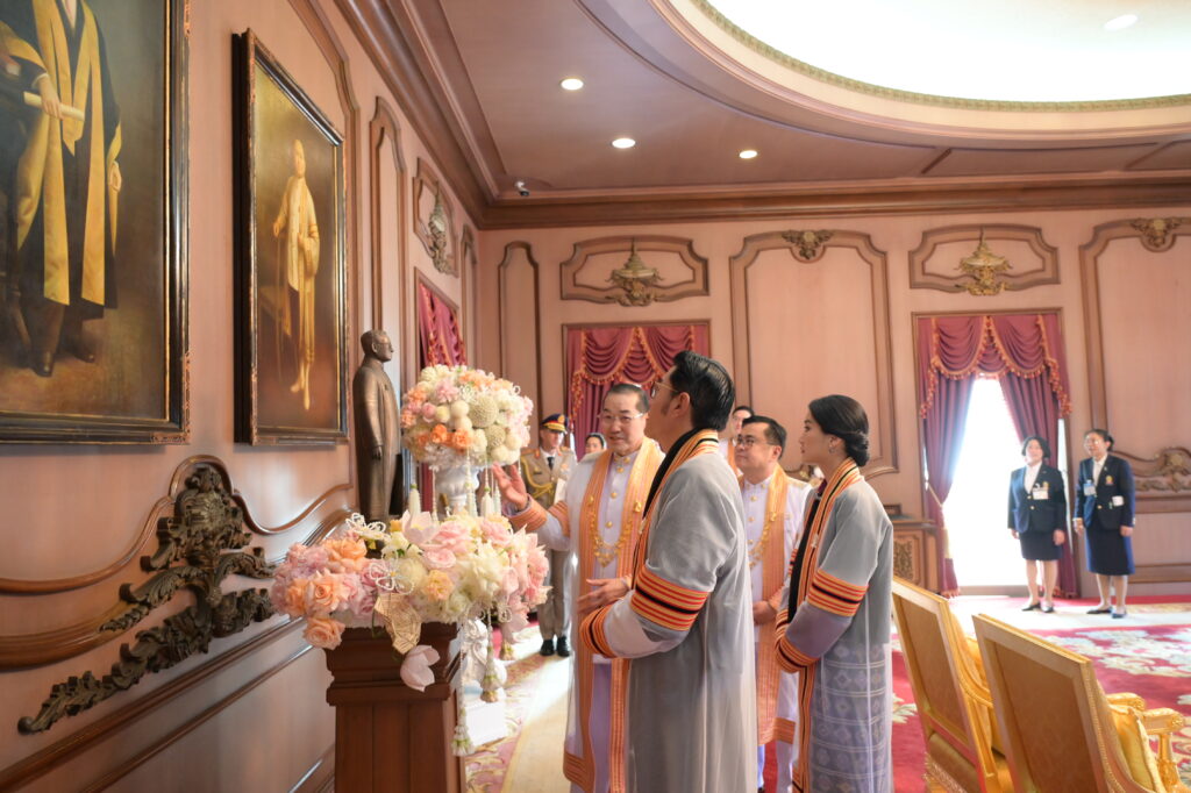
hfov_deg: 73.8
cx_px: 596
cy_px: 396
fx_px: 794
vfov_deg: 53.1
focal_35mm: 24
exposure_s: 1/60
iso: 5000
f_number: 4
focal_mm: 24
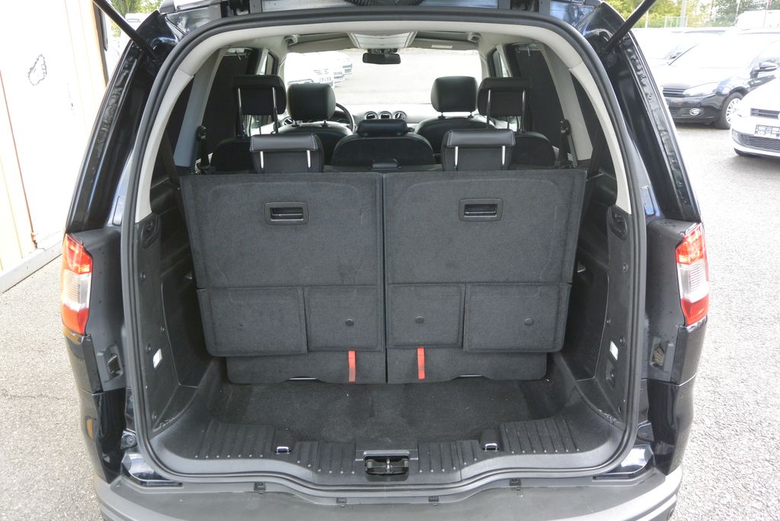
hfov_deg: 63.7
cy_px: 260
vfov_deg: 45.0
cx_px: 390
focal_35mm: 29
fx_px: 628
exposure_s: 1/125
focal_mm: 11
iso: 220
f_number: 3.5
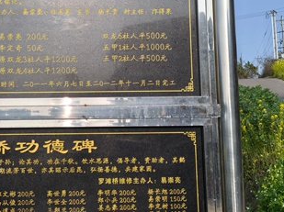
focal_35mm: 56
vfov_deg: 26.0
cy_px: 111
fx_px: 459
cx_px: 18
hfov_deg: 32.4
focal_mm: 5.52
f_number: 1.9
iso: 50
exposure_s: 1/3460
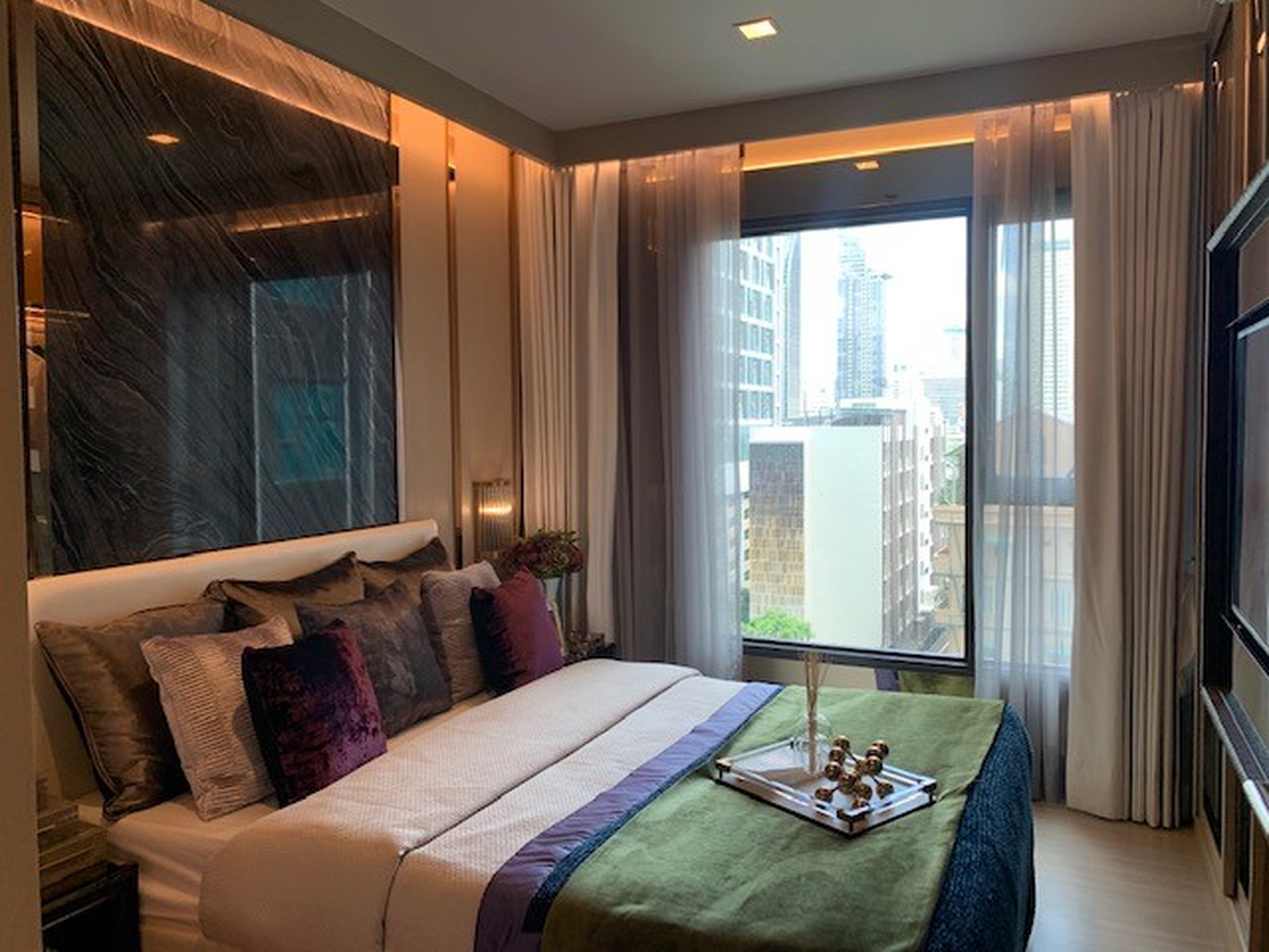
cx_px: 634
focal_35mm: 26
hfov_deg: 67.3
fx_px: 953
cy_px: 476
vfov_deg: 53.1
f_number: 1.8
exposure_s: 1/121
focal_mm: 4.25
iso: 50
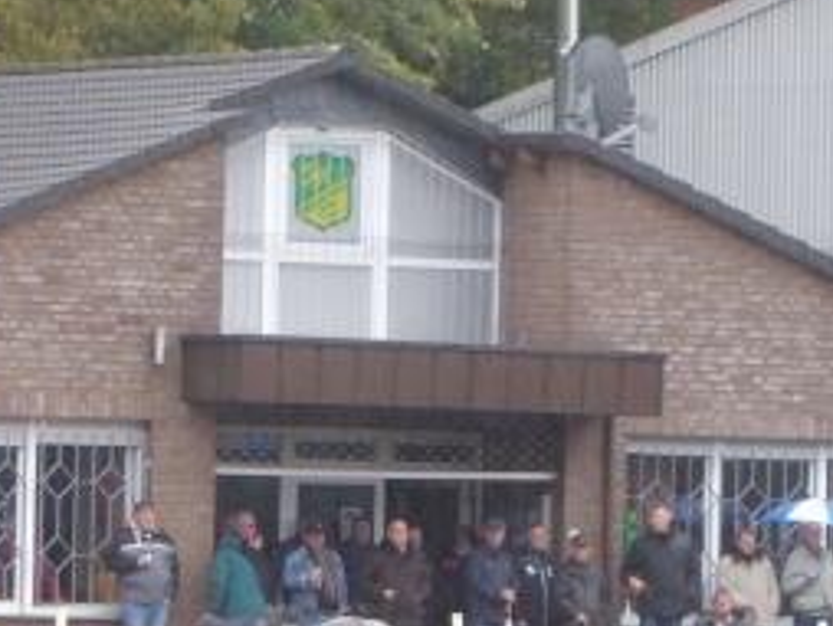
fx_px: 12043
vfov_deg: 3.0
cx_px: 587
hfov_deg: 4.0
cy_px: 501
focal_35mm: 500
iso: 400
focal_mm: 50.5
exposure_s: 1/50
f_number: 8
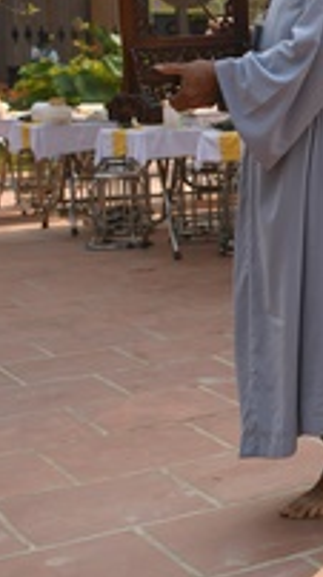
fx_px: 1238
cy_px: 156
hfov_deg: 12.5
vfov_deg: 26.0
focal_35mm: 81
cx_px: 712
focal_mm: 24
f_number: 2.8
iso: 400
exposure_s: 1/3200
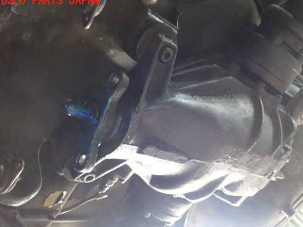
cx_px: 165
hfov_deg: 55.3
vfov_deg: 42.9
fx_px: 289
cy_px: 119
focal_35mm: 33
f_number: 2.3
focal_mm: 5.4
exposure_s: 1/30
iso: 800
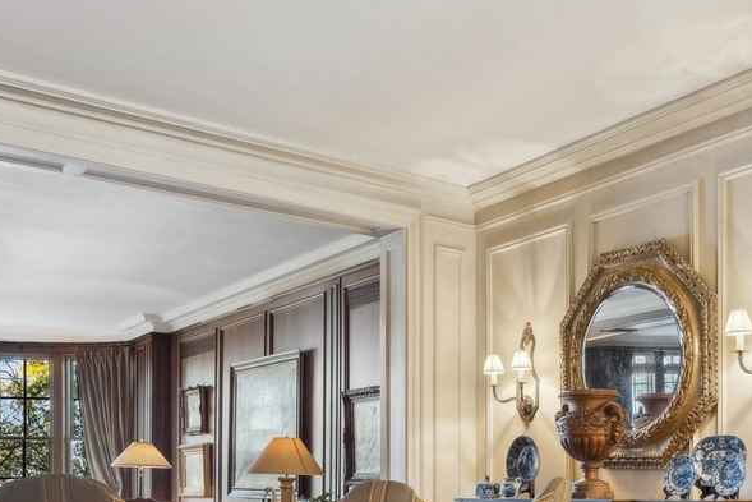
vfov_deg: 28.7
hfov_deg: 43.3
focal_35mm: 44
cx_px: 546
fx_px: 919
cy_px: 494
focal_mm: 16
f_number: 8
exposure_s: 1/15
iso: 320
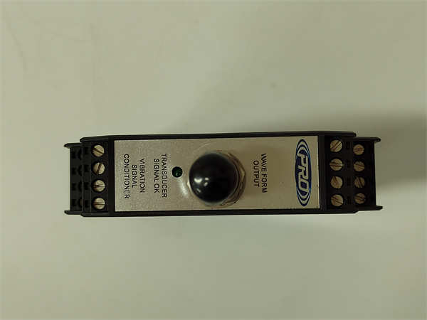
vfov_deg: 31.5
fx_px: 567
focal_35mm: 46
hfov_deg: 41.2
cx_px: 214
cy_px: 160
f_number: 1.9
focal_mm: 5.52
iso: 1669
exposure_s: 1/100
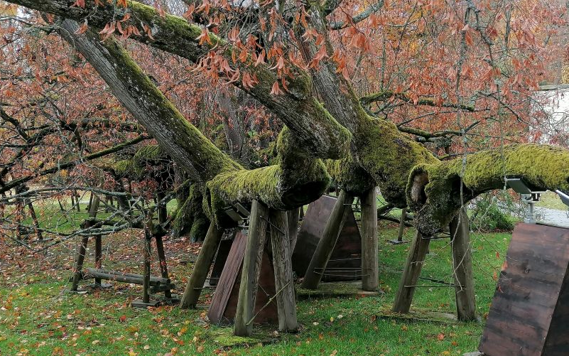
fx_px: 698
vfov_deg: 28.6
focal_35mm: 45
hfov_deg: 44.2
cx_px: 333
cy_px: 198
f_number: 1.8
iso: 50
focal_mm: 4.75
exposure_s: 1/143
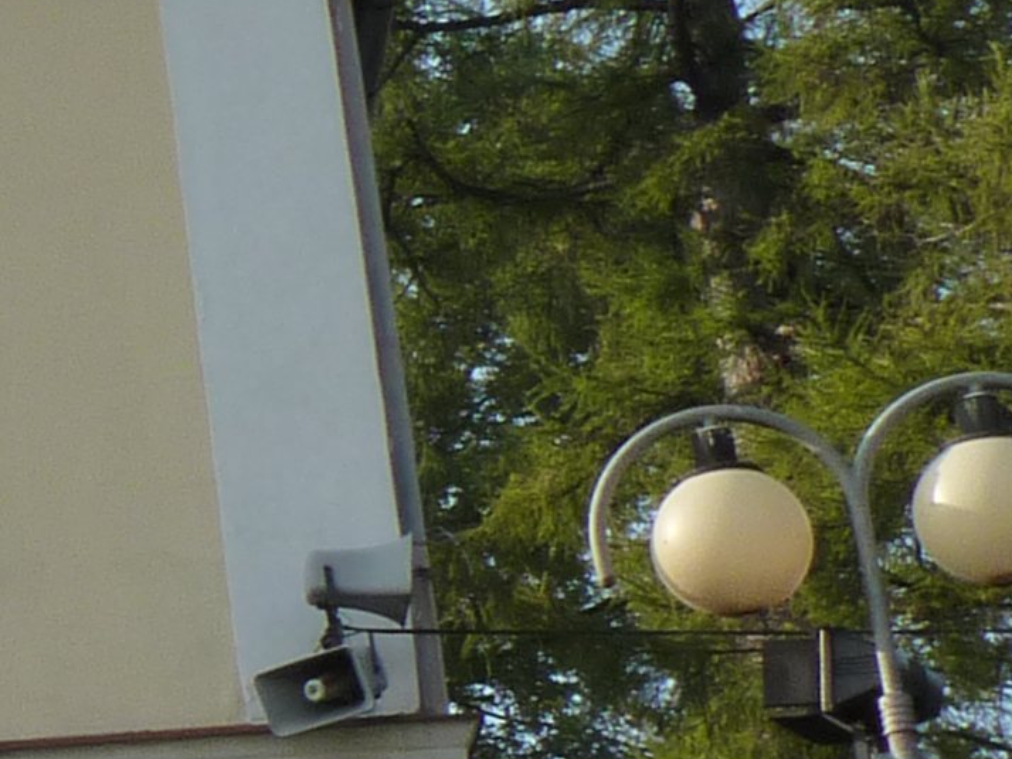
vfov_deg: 8.8
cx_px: -1519
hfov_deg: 10.1
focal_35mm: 168
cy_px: 453
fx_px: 4913
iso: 125
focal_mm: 5.4
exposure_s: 1/250
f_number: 5
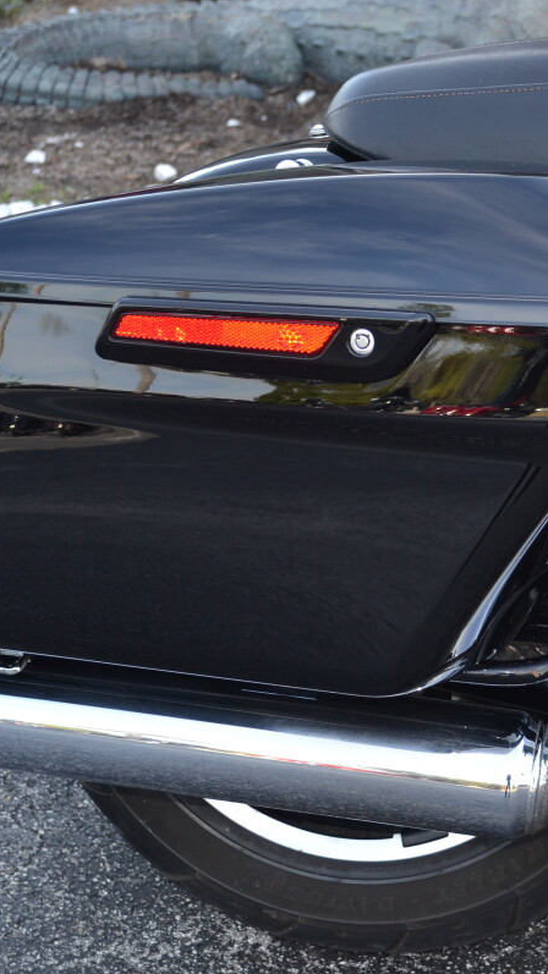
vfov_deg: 29.8
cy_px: 486
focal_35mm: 71
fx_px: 1835
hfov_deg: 16.9
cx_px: 406
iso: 160
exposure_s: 1/125
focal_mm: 30
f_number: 4.5
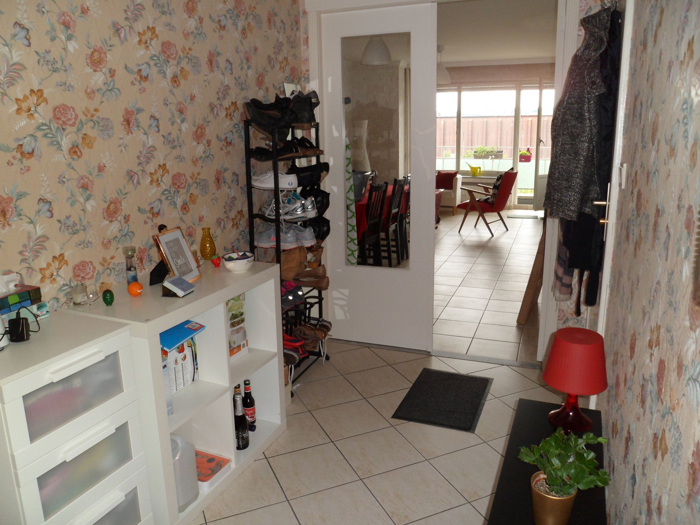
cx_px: 350
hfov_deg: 67.3
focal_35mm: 26
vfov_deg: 53.1
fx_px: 526
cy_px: 262
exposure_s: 1/45
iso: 120
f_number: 3.3
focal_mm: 4.9
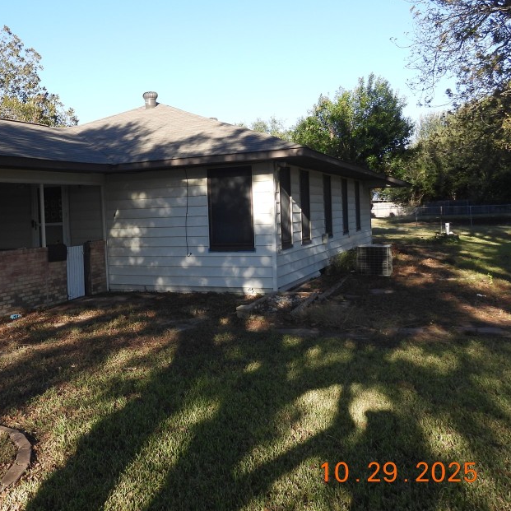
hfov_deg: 44.6
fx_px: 585
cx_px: 93
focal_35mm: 35
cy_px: 222
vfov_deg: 47.1
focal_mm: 4.3
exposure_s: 1/640
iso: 100
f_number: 2.8
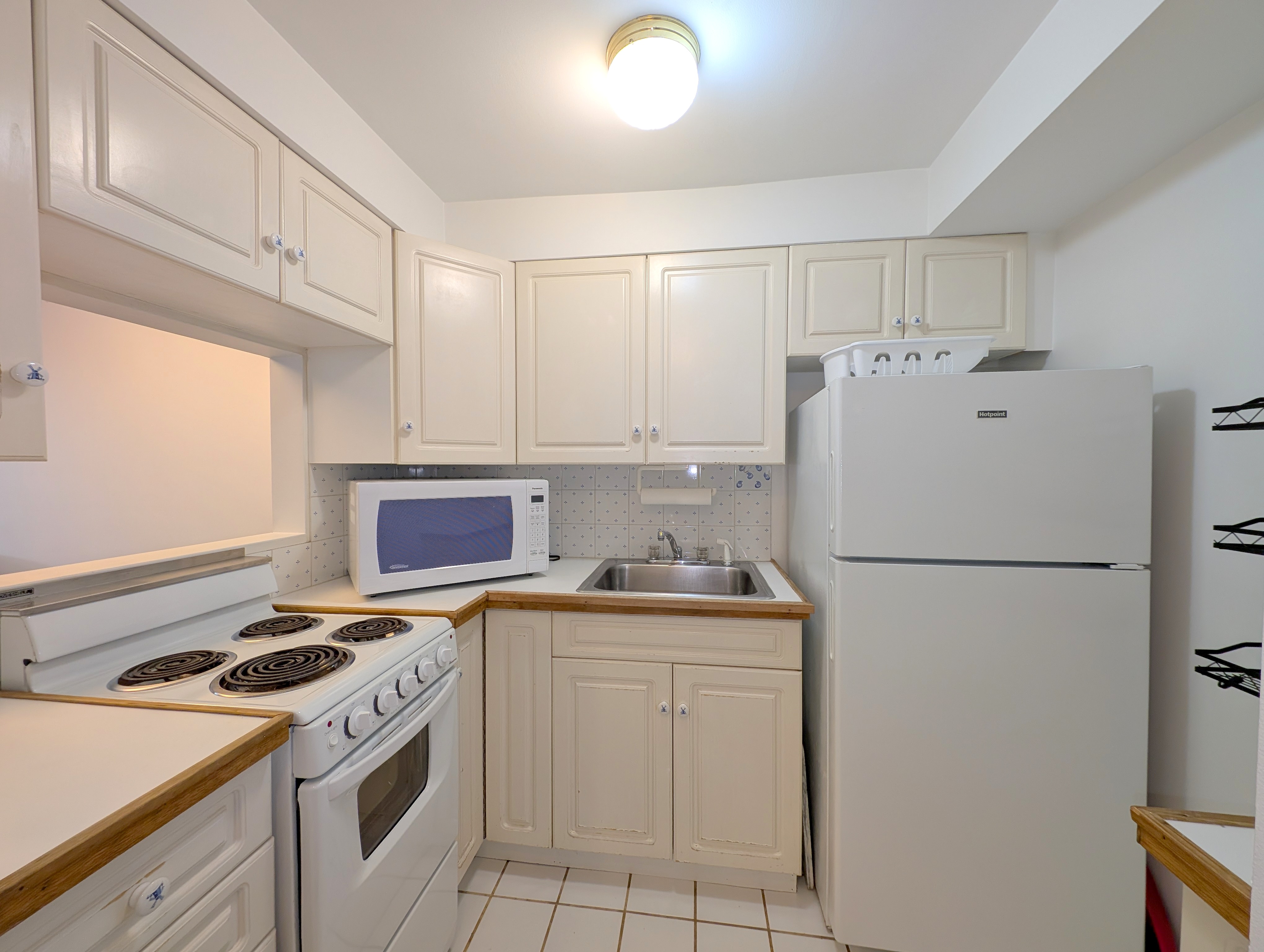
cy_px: 476
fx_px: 439
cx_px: 632
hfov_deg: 110.5
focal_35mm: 12
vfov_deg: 94.6
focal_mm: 2.23
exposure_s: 1/60
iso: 81
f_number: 1.95
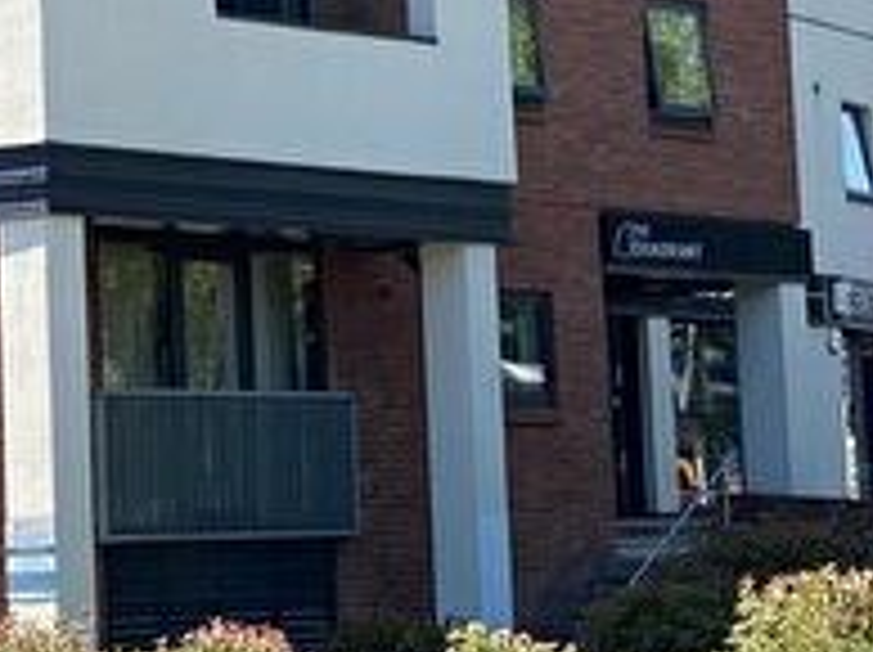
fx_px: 4735
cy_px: -227
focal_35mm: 188
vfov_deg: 7.8
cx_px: 220
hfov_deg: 10.5
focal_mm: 6
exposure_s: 1/813
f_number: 2
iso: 20
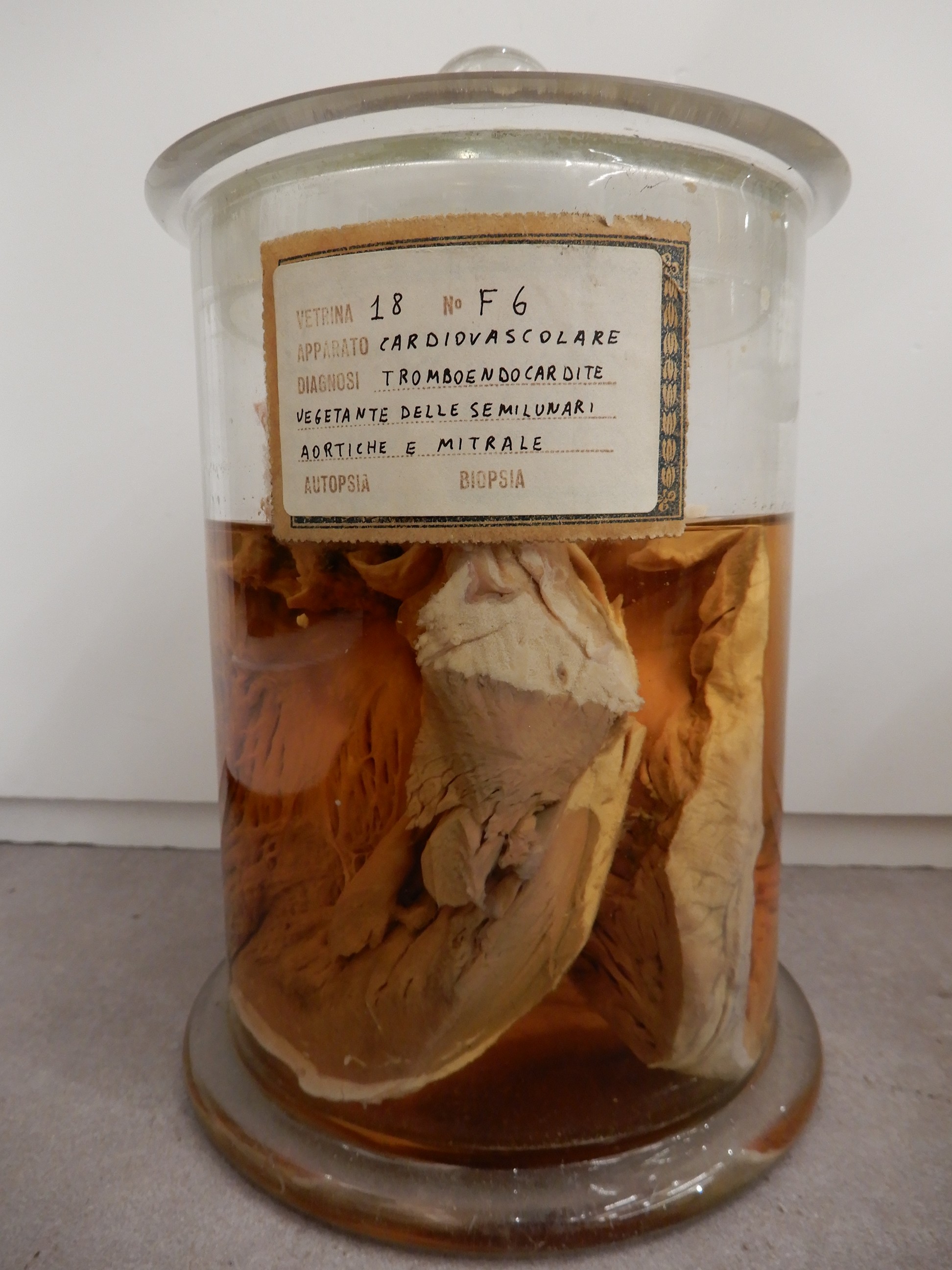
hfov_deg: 56.8
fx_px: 880
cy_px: 635
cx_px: 476
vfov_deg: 71.6
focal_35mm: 24
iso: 220
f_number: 3.4
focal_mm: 4.3
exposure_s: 1/30
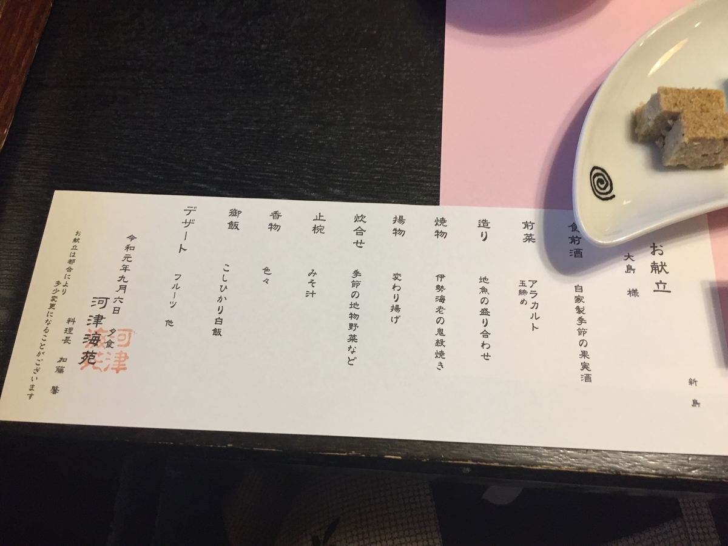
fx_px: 610
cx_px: 364
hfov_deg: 61.7
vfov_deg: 48.2
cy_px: 273
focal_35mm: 29
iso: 125
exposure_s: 1/30
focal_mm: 4.15
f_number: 2.2
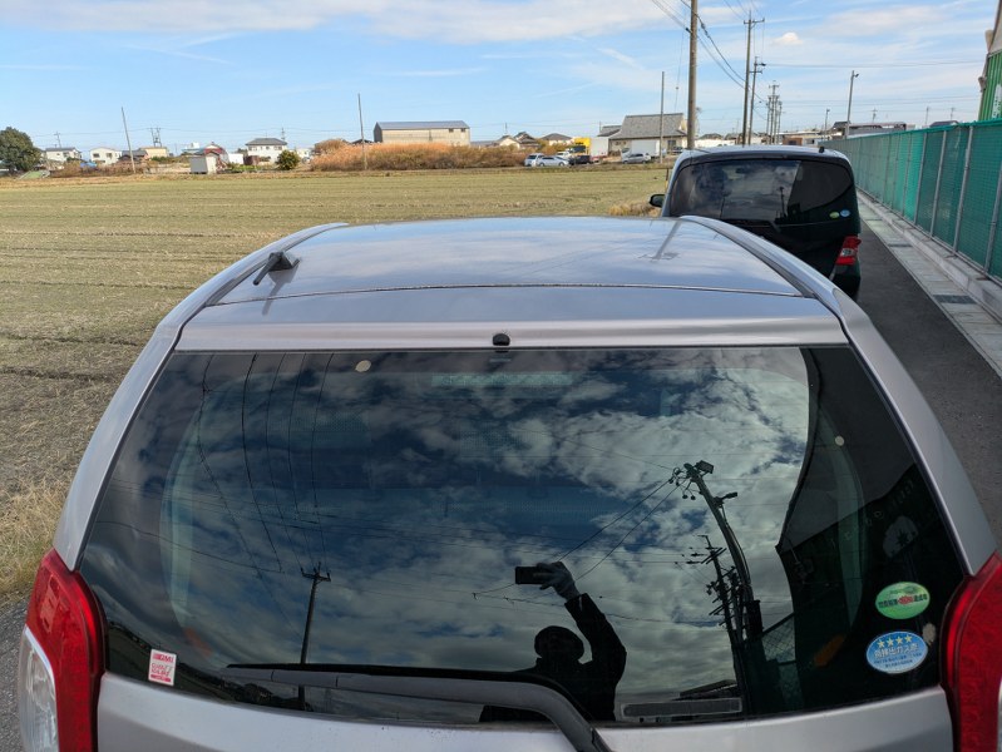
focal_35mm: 25
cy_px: 376
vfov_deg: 54.9
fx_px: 724
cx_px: 501
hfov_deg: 69.4
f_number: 1.89
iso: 48
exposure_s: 1/1225
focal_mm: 5.43
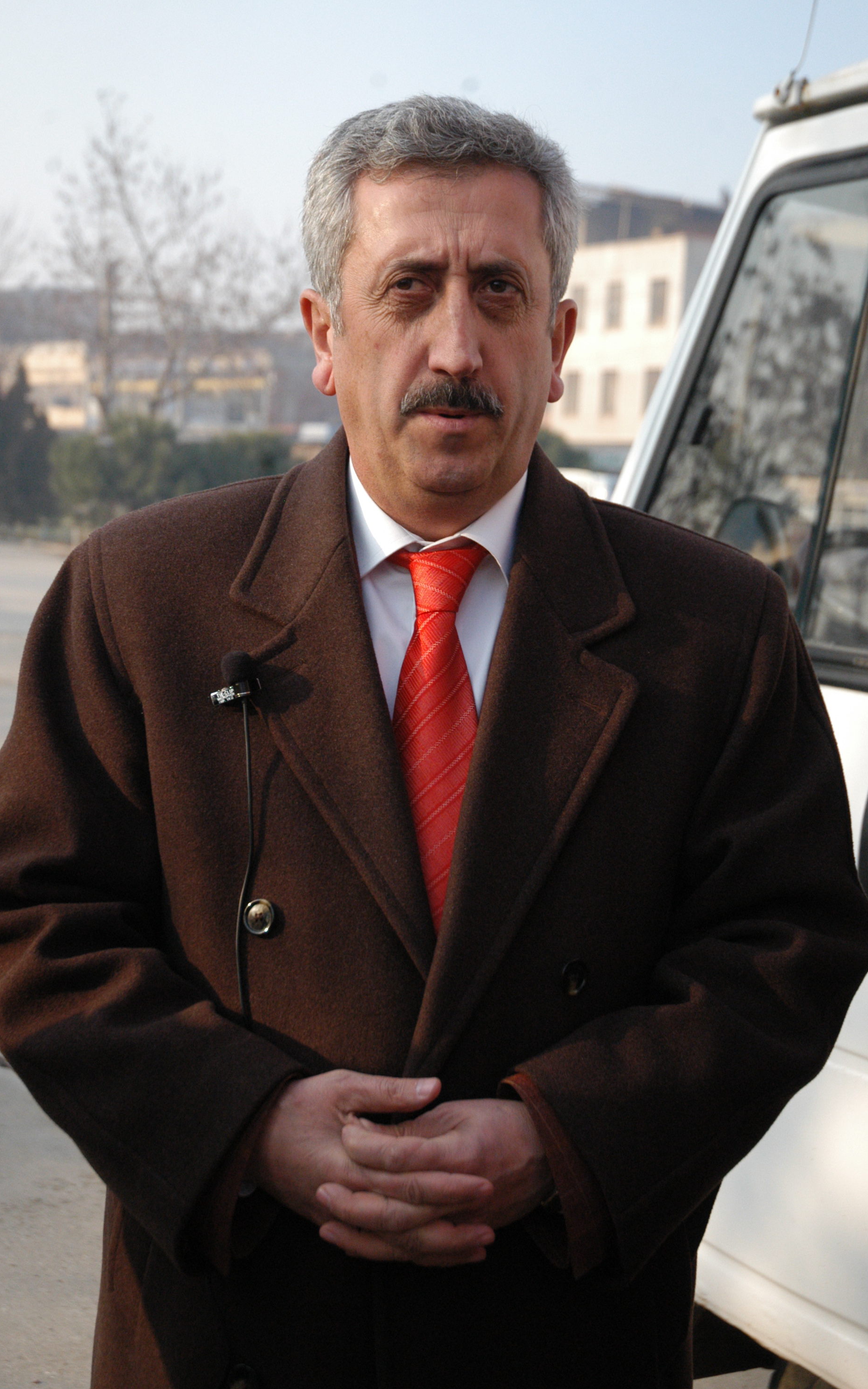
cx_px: 437
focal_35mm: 59
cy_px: 683
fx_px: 2233
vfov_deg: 34.5
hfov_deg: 22.0
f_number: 4.5
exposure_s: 1/1500
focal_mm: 38
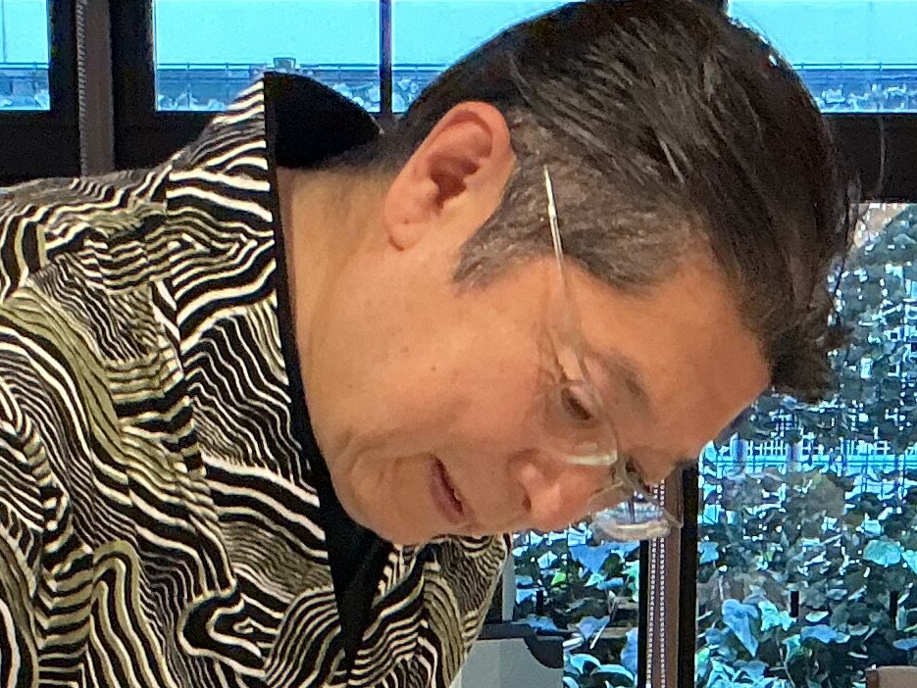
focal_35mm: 125
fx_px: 3313
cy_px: 1304
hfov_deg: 15.8
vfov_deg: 11.0
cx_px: 499
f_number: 1.8
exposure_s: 1/60
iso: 80
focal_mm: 3
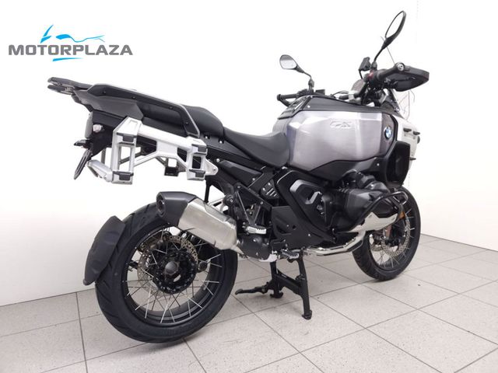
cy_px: 186
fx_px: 331
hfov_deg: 73.9
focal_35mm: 23
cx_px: 249
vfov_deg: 58.9
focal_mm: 5.4
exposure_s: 1/50
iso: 125
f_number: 1.8
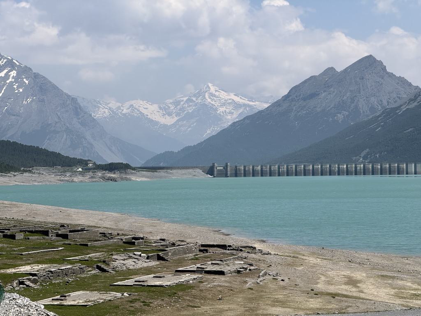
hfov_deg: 16.4
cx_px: 210
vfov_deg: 12.3
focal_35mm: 120
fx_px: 1459
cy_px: 158
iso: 50
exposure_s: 1/2146
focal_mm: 15.66
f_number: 2.8
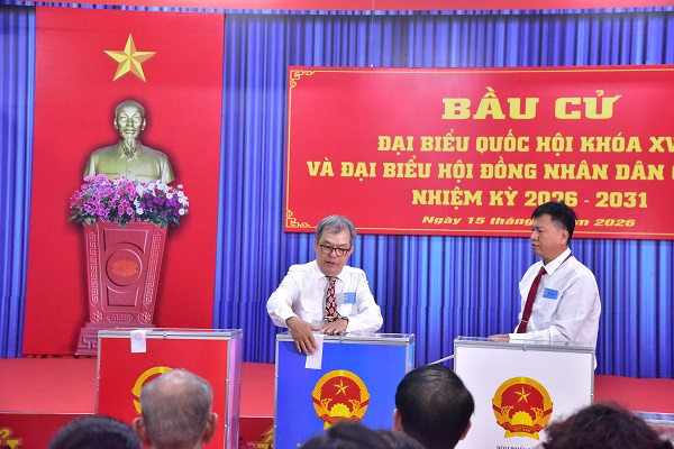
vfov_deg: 19.5
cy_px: 224
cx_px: 337
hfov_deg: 28.8
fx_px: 1310
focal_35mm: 70
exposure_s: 1/80
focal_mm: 70
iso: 8000
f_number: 8
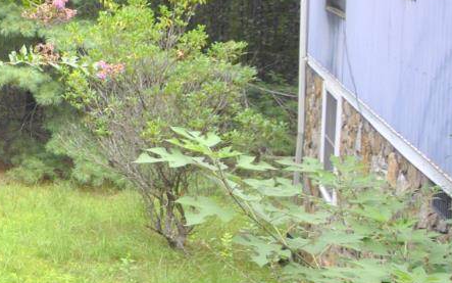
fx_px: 1023
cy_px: -10
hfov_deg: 20.4
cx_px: -275
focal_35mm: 83
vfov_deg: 15.4
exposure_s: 1/80
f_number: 5
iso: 200
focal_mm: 16
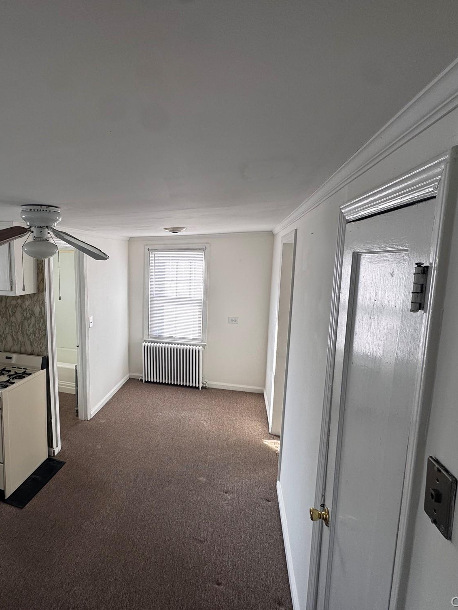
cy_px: 301
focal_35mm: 19
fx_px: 335
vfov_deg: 84.7
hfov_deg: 64.9
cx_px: 119
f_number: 2.2
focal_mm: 2.22
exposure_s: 1/121
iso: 40
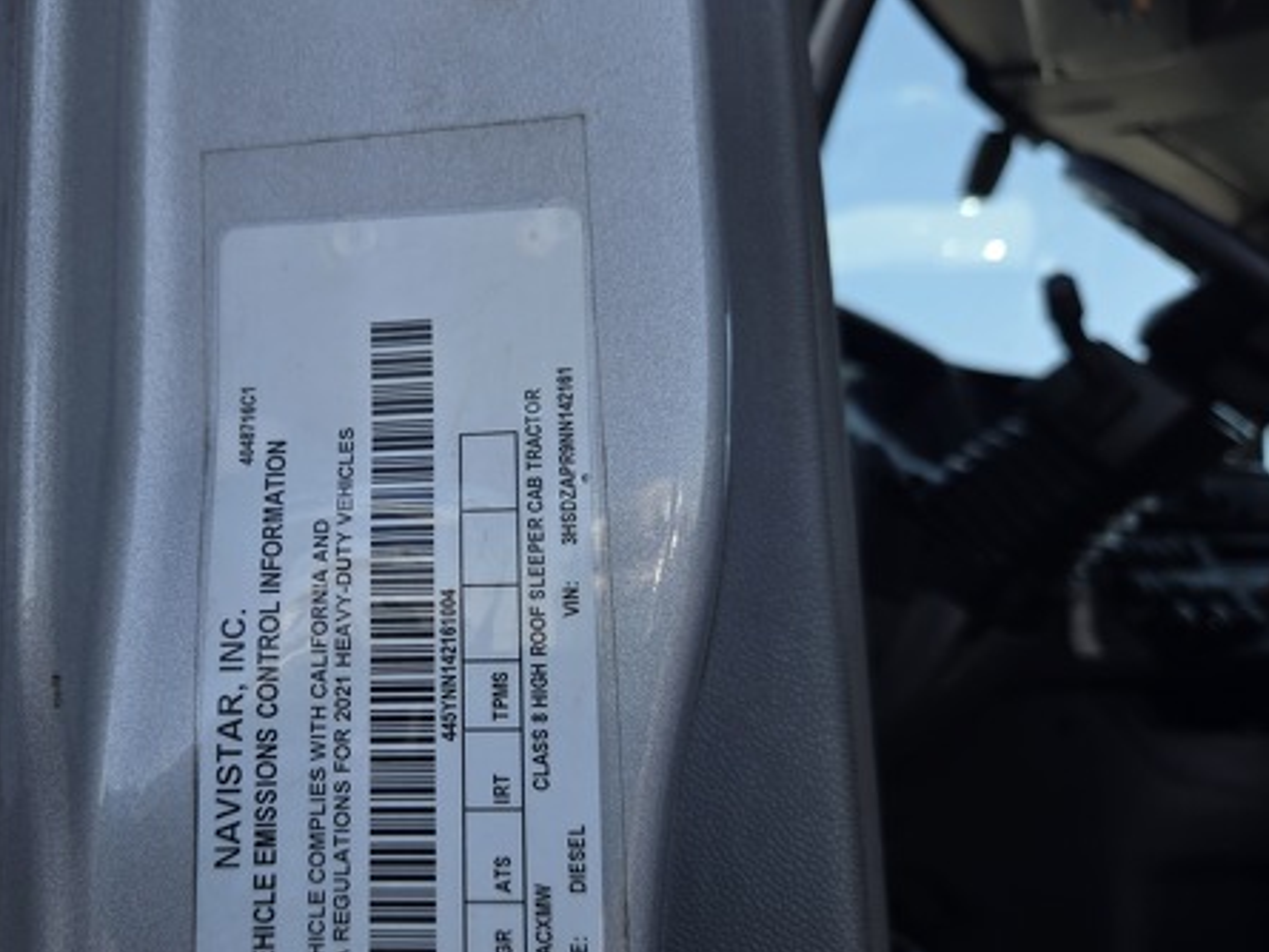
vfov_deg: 45.3
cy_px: 544
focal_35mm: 31
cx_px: 459
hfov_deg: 57.5
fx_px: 1137
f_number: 1.8
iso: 25
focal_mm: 5.4
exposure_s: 1/724
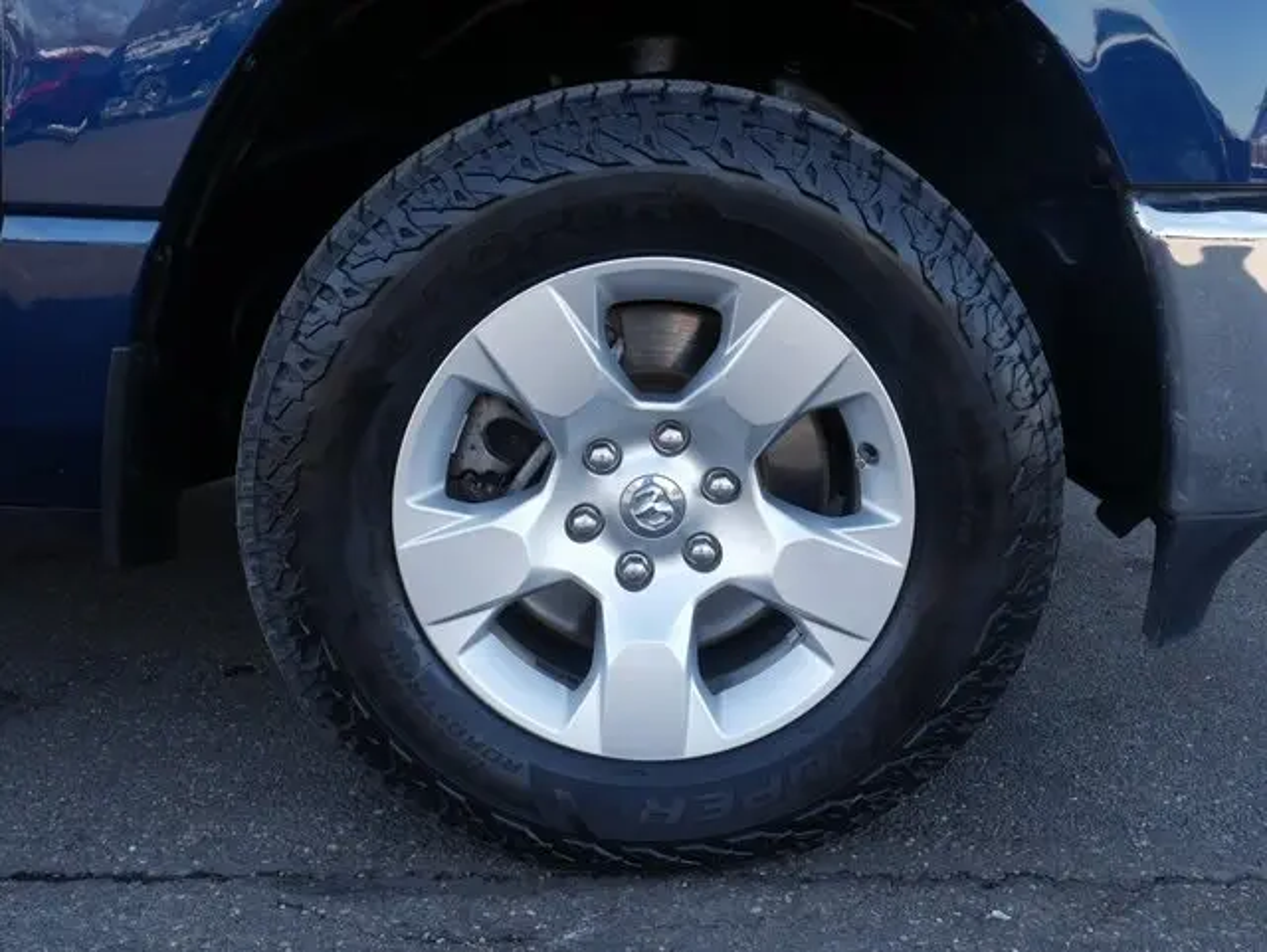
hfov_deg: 48.9
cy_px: 476
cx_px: 634
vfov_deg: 37.8
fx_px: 1392
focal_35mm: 38
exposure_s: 1/60
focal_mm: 19
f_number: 10
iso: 320
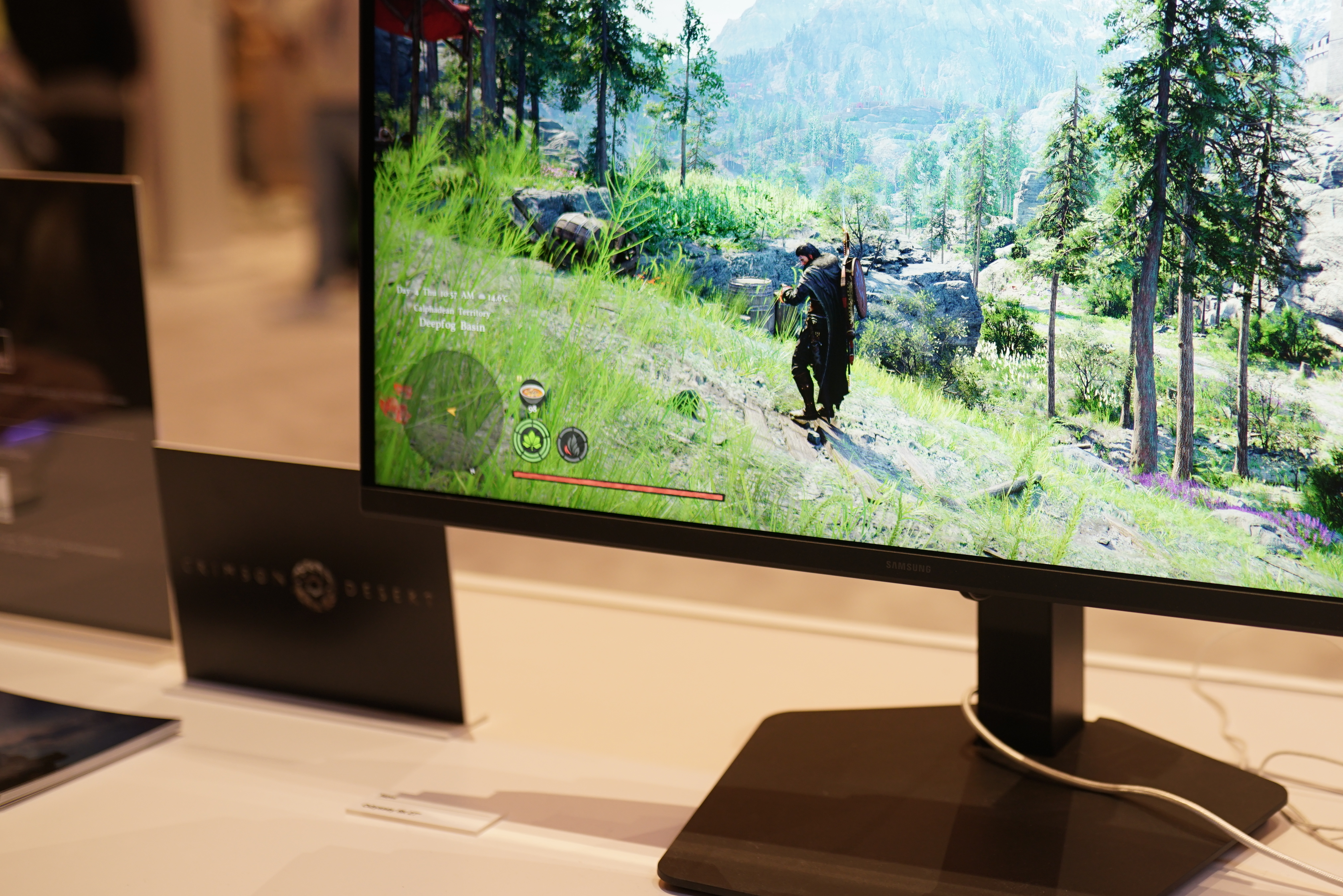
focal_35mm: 54
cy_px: 382
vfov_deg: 25.0
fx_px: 2015
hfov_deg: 35.9
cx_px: 1022
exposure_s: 1/100
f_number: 2.2
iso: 400
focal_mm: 35
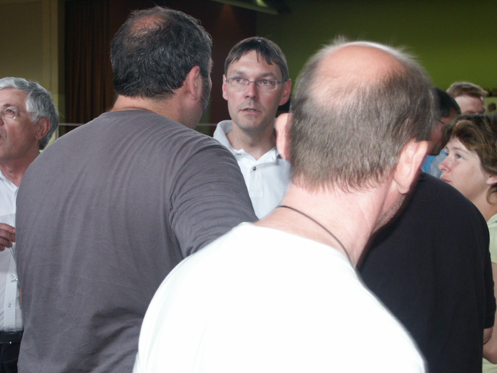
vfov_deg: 22.6
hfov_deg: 29.8
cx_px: 248
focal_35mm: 65
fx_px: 933
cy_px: 186
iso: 200
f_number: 3.5
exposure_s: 1/60
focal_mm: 16.22
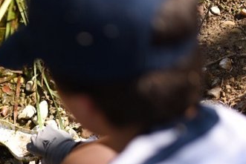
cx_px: 48
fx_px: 499
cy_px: 138
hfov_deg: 27.1
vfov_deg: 18.5
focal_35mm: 73
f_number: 1.4
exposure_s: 1/4000
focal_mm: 35
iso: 100
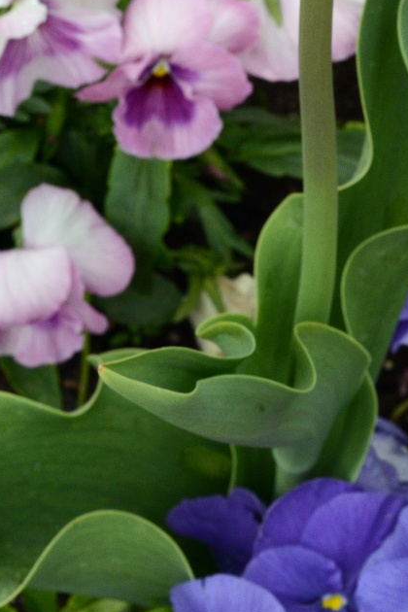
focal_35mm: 216
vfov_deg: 9.4
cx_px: 329
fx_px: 3672
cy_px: -160
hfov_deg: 6.4
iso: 1250
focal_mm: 85
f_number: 16
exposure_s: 1/40
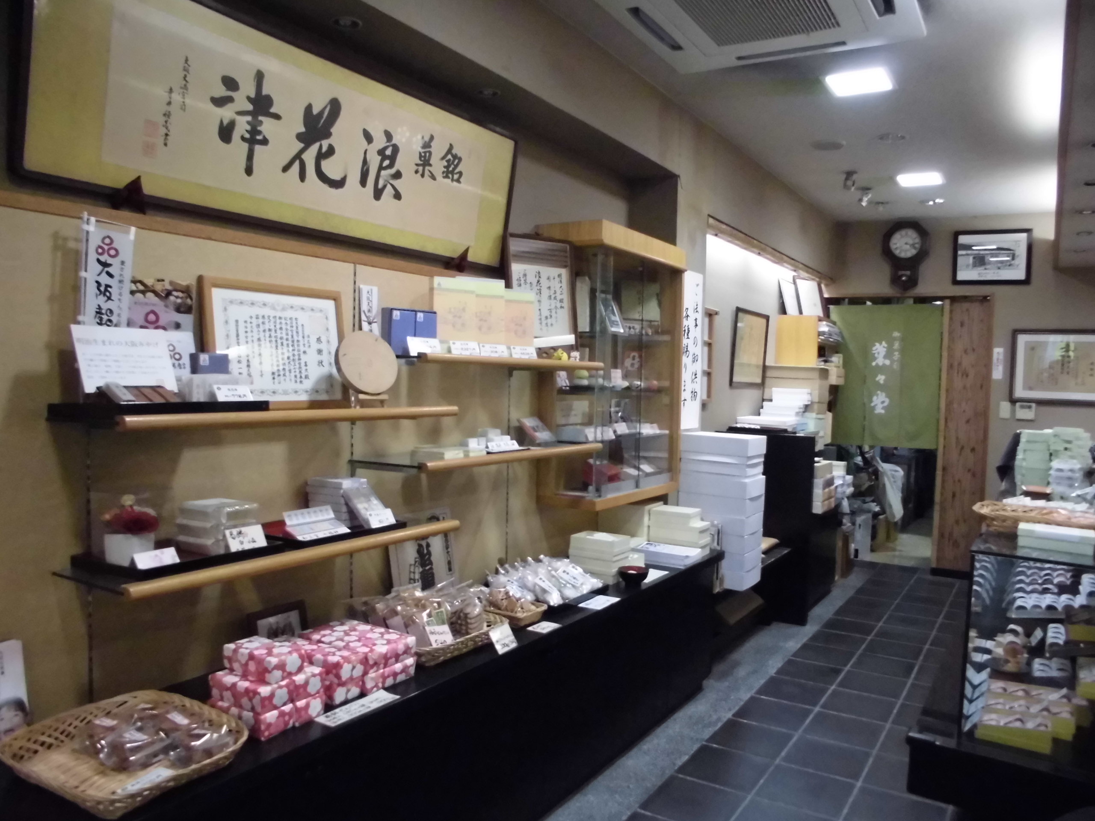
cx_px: 548
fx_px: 822
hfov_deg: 67.3
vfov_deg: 53.1
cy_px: 410
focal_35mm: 26
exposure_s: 1/40
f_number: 3.5
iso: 800
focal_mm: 4.6
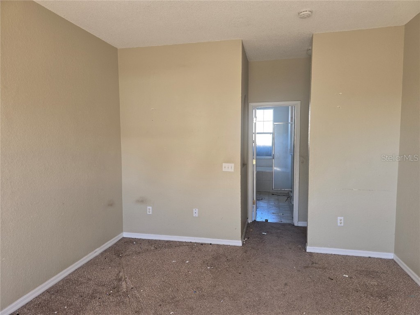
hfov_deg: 73.9
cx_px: 210
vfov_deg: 58.9
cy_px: 158
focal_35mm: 23
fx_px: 279
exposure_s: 1/60
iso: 25
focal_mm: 6.3
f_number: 1.7
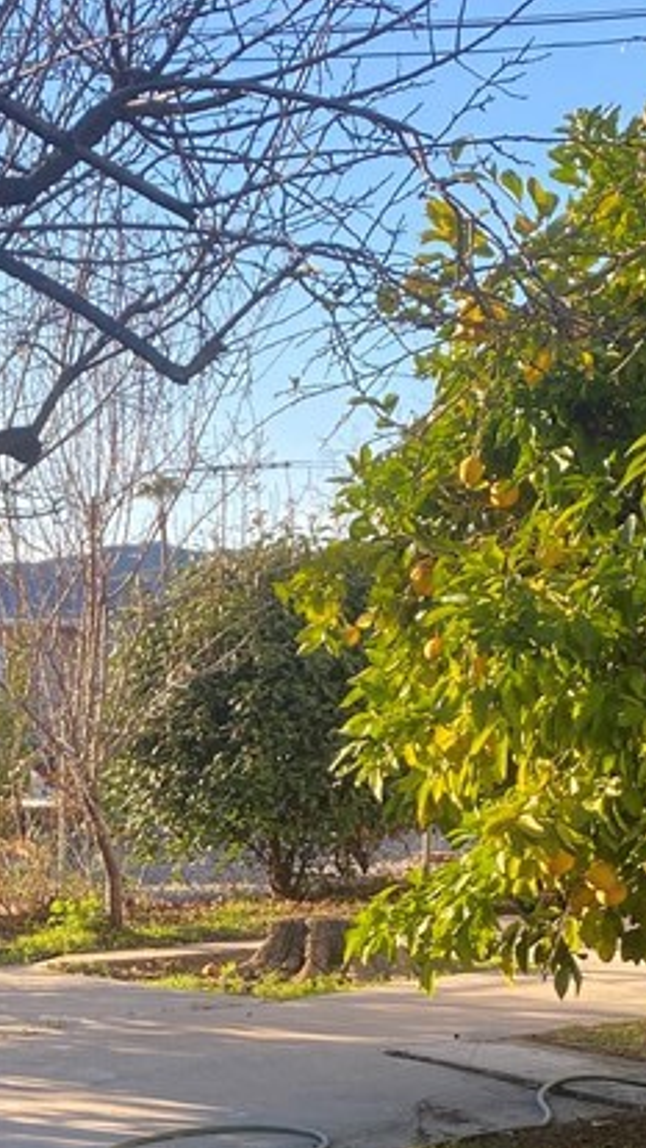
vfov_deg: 29.1
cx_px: 22
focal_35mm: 70
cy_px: 1012
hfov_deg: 16.9
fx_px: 2131
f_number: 1.8
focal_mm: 4.25
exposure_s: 1/600
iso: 32
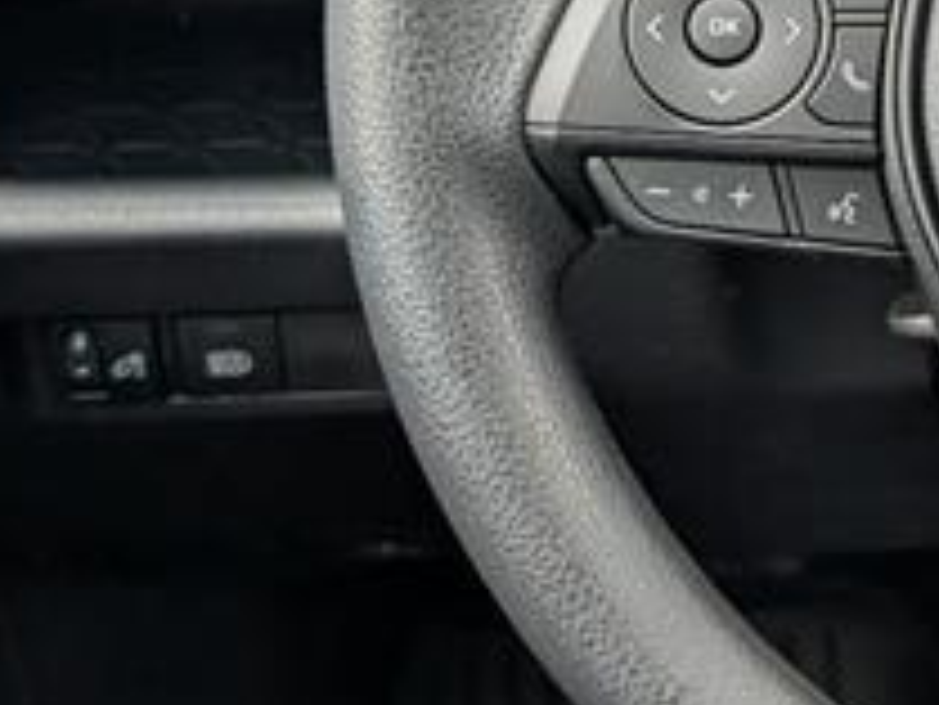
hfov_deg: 12.5
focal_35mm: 150
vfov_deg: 9.8
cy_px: 13
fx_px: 4071
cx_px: 1388
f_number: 1.68
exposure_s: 1/244
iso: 128
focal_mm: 6.9
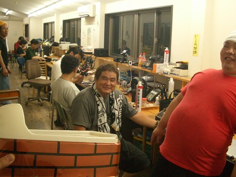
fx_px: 280
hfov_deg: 45.8
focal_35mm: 41
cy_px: 89
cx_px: 116
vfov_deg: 35.2
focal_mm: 5.8
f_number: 2.6
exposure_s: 1/40
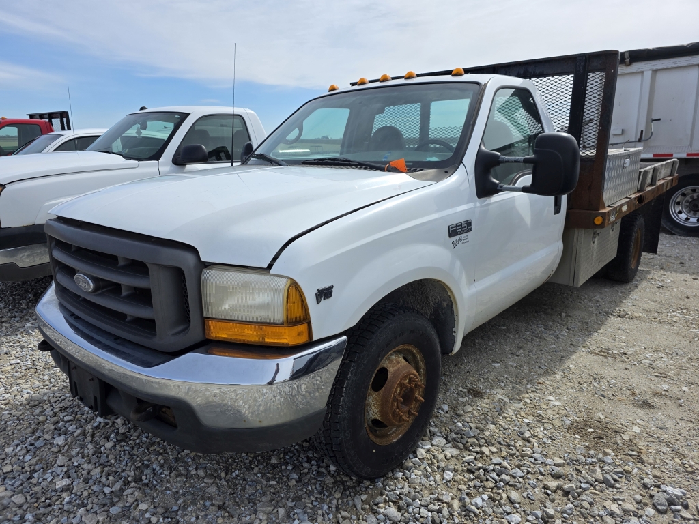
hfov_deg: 73.9
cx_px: 350
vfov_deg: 58.9
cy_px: 262
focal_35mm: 23
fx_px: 464
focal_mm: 6.3
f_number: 1.7
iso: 80
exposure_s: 1/6355
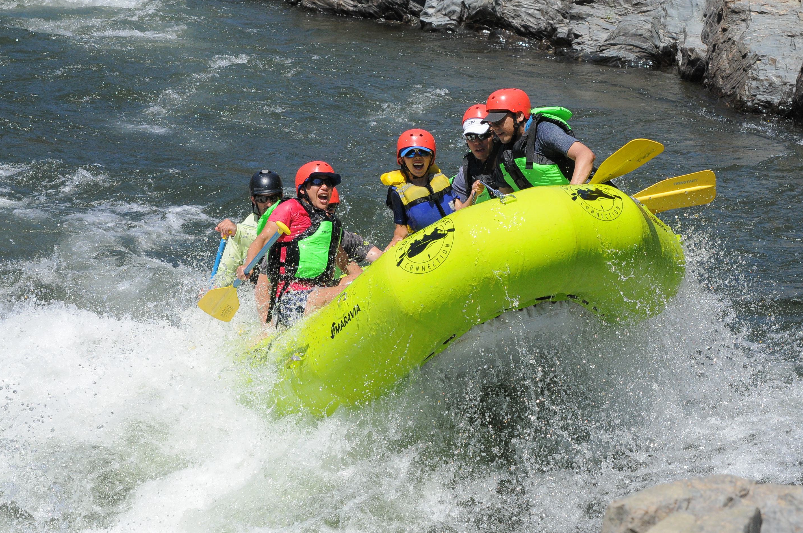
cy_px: 249
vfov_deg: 9.4
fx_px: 3252
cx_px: 429
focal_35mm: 146
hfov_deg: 14.1
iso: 640
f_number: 11
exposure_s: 1/1000
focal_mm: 86
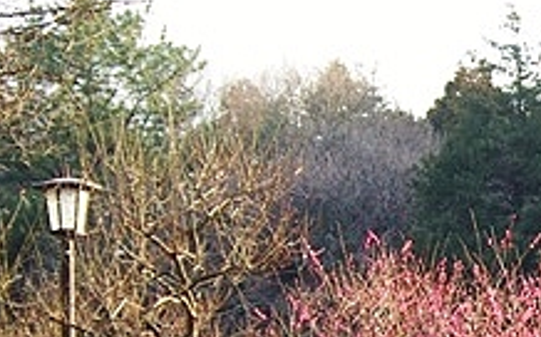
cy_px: 377
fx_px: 3316
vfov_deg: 5.8
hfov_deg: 9.2
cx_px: 735
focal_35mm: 225
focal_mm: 50
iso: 100
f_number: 6.3
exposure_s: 1/100
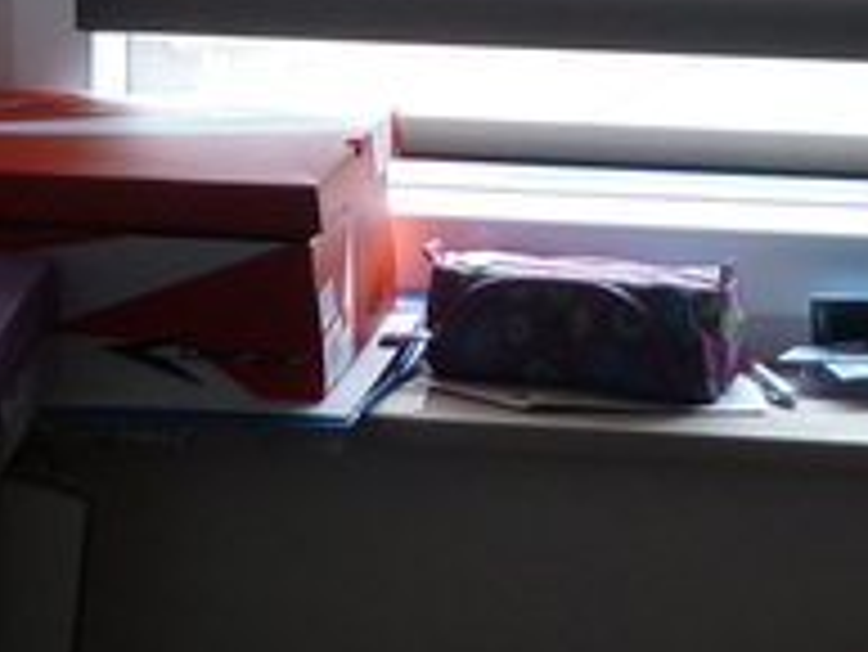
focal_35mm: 175
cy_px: -427
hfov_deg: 11.3
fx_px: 4391
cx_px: 414
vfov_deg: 8.3
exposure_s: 1/30
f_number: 2.8
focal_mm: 5.5
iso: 80
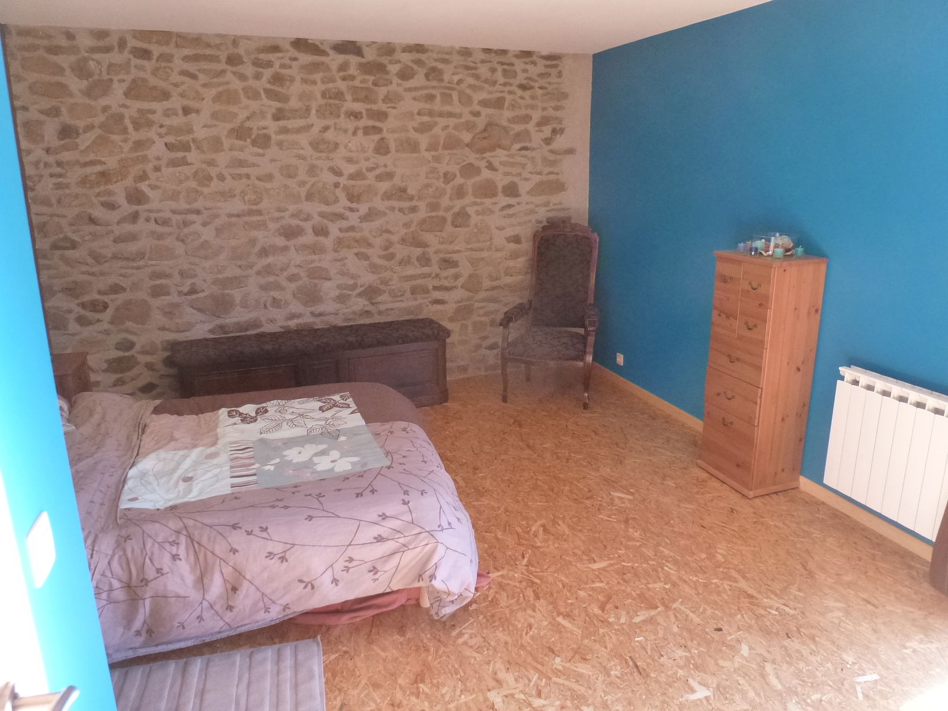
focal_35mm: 24
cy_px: 356
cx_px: 474
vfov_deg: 56.8
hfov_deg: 71.6
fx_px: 657
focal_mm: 4.3
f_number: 3.3
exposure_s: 1/30
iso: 400
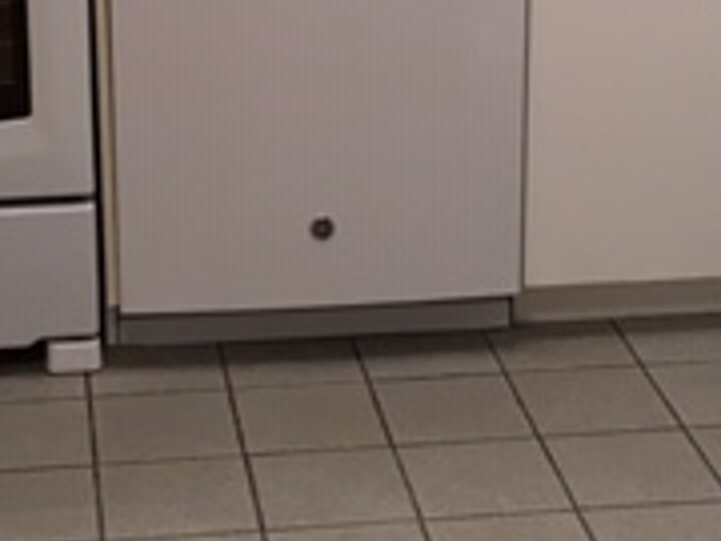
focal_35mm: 103
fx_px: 2145
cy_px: -16
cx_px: 196
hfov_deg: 19.0
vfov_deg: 14.1
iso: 50
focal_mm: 4.15
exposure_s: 1/30
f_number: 2.2
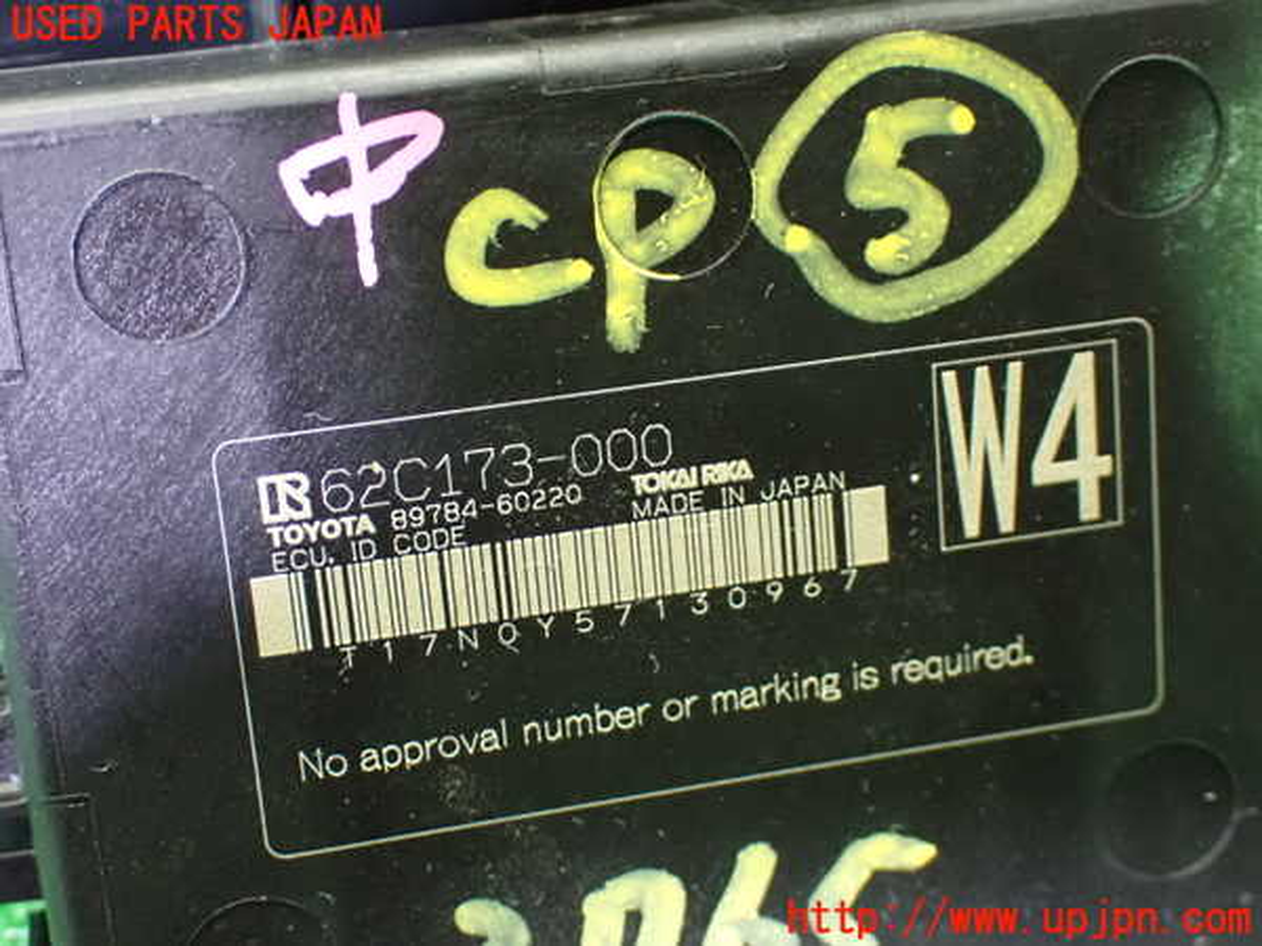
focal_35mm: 62
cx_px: 631
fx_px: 2260
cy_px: 473
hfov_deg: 31.2
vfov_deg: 23.7
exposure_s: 1/30
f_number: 3.6
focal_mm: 11.09
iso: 1600
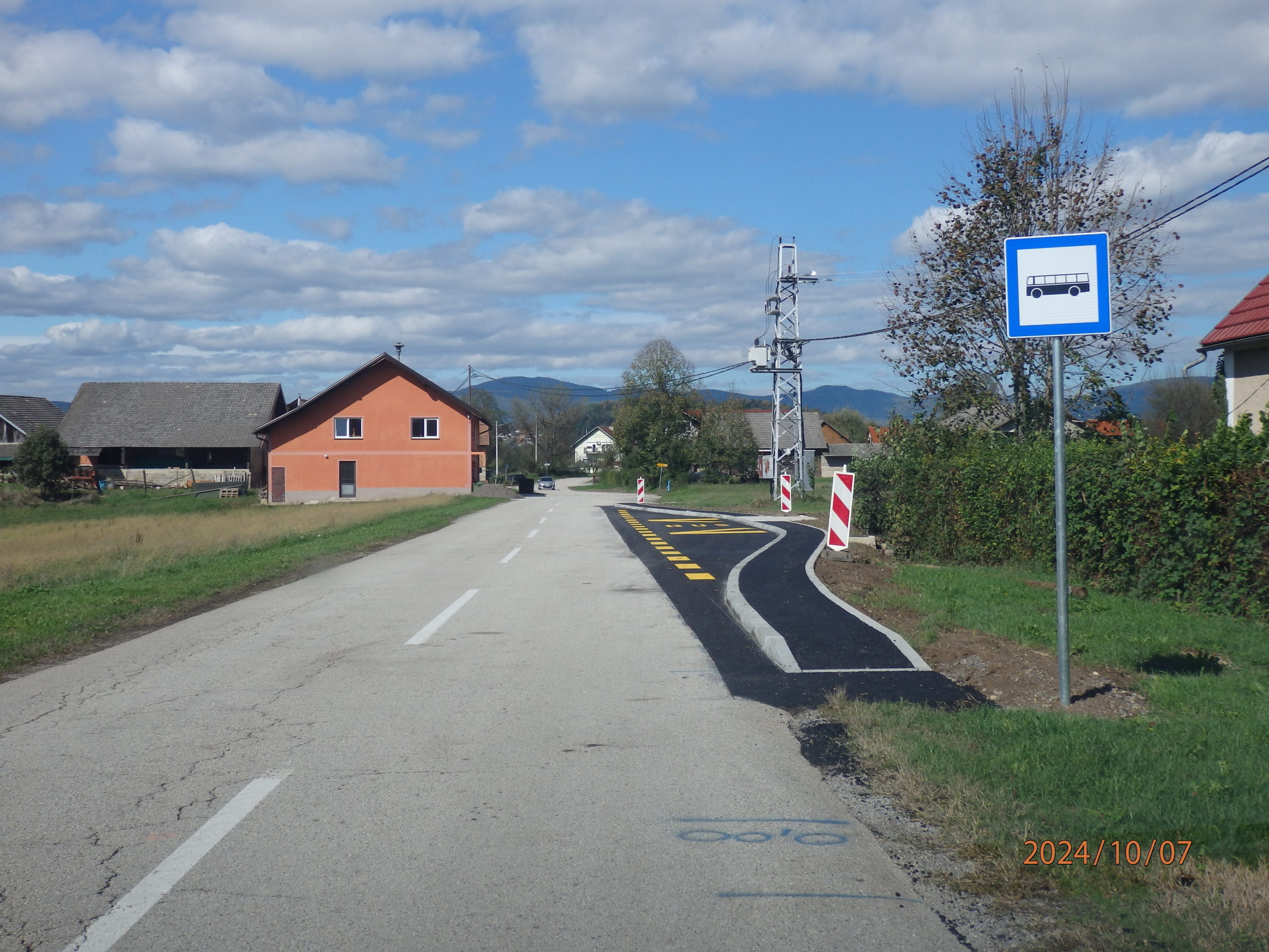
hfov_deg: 46.8
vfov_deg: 36.0
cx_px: 634
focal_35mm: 40
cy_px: 476
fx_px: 1466
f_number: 10.4
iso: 100
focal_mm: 7.3
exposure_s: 1/160
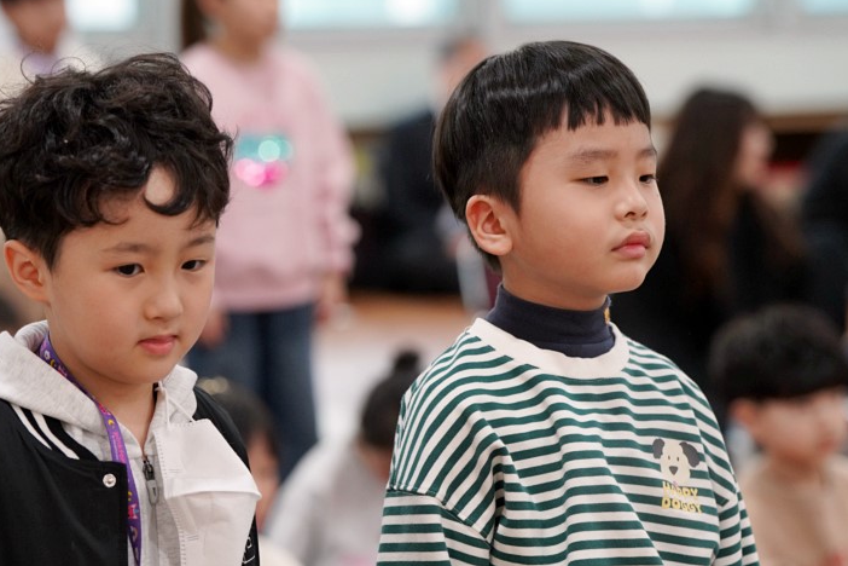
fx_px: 3745
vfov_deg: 8.6
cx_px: 372
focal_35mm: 159
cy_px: 350
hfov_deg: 12.9
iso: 2000
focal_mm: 124
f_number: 4
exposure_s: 1/160
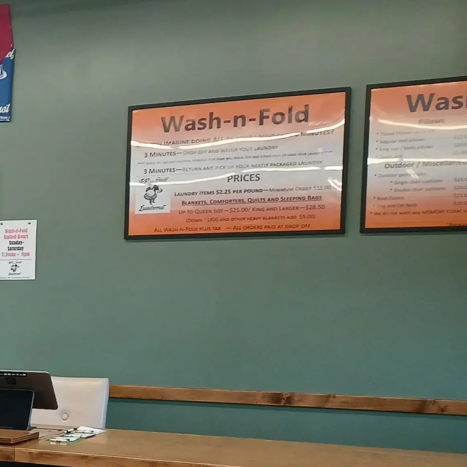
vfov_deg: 22.1
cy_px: 381
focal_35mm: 77
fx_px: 1175
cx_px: -269
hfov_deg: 19.2
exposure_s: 1/50
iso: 160
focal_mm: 4.6
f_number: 1.8
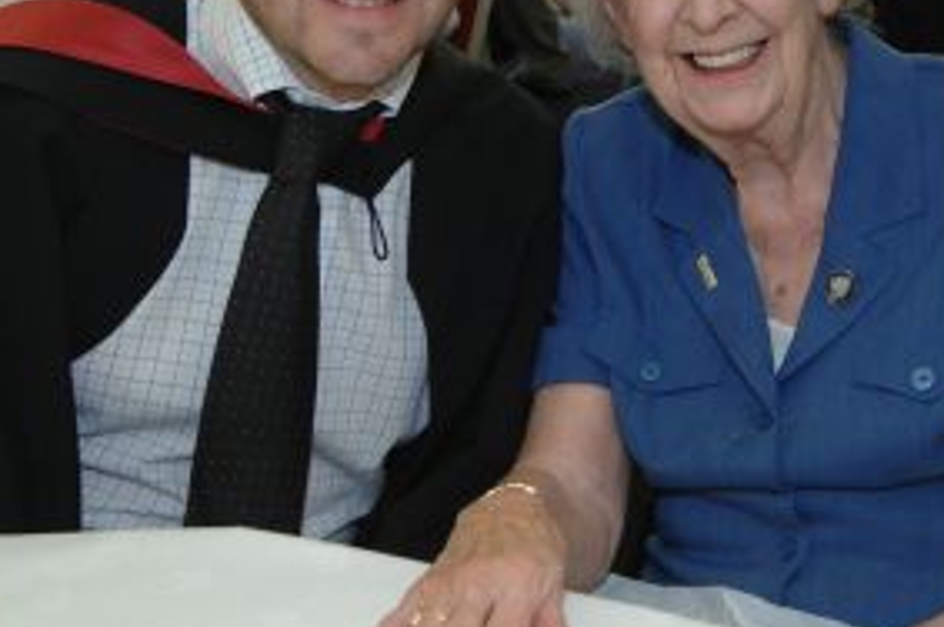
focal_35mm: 69
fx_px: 1807
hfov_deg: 28.9
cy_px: 133
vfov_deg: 19.5
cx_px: 697
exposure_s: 1/125
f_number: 5.6
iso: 400
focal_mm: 26
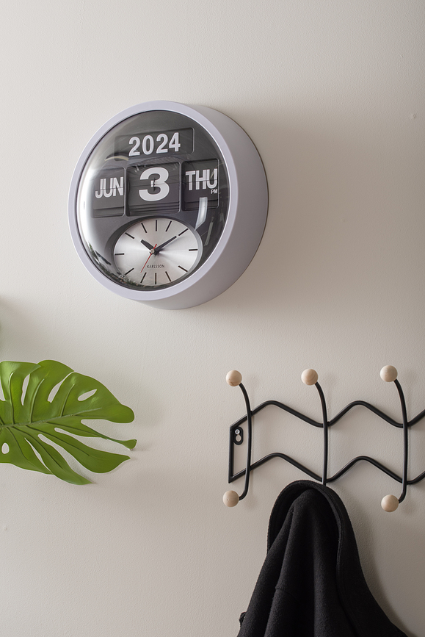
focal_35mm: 85
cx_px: 212
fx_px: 1503
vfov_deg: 23.9
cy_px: 318
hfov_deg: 16.1
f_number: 13
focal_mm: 85
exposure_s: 1/125
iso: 125
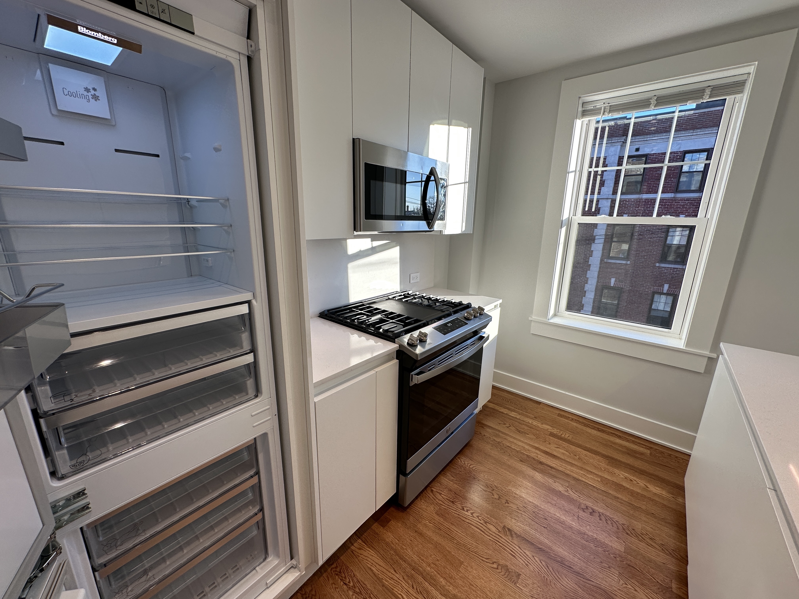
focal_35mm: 14
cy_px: 300
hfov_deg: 102.1
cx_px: 400
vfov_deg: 85.7
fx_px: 323
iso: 40
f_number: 2.2
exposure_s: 1/144
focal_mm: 2.22
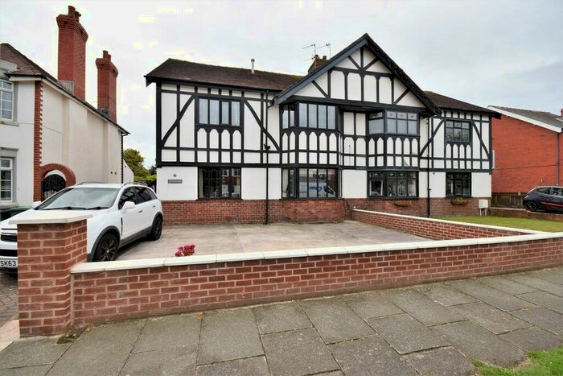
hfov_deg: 100.4
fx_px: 235
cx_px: 282
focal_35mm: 15
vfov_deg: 77.4
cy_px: 188
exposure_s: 1/250
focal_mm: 10
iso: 200
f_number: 8
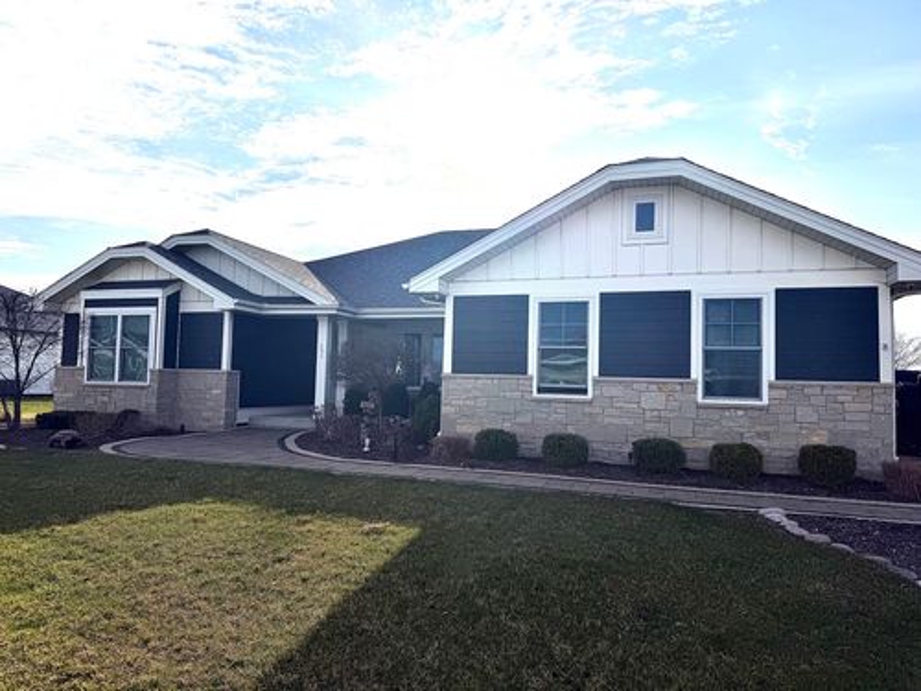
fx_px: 639
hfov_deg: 71.6
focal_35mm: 24
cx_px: 460
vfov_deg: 56.8
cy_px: 346
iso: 80
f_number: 1.78
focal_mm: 6.76
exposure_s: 1/17544
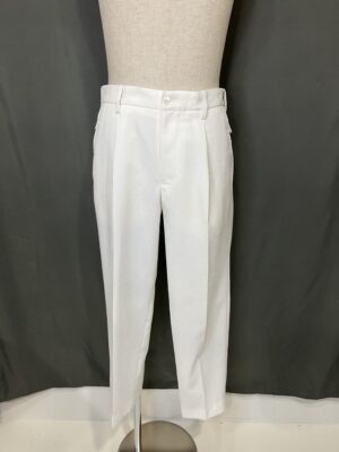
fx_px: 366
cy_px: 226
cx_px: 170
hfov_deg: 49.7
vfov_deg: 63.4
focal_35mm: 28
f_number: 1.8
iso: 100
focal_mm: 3.99
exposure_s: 1/50
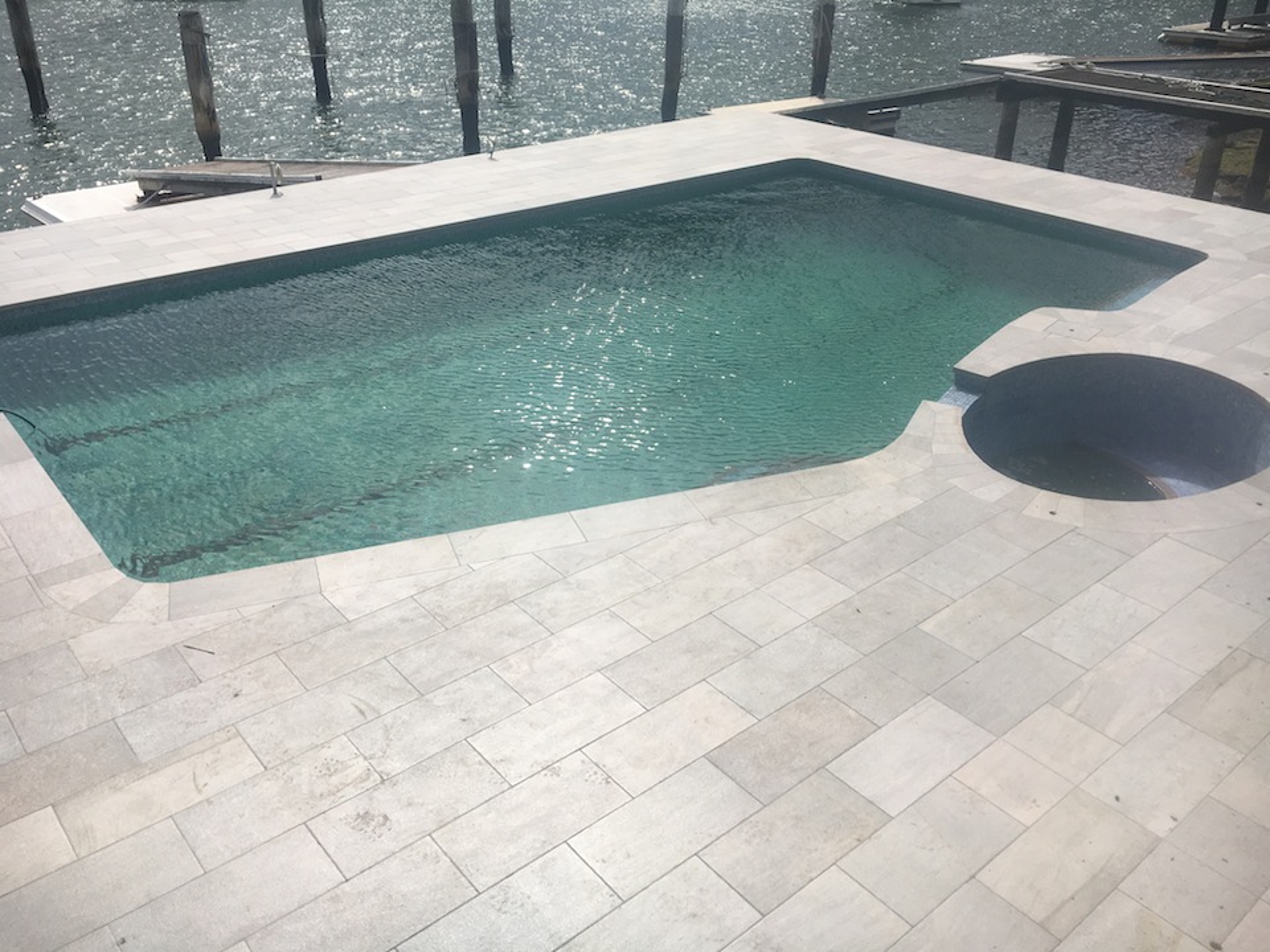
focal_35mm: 29
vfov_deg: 48.2
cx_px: 635
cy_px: 476
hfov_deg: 61.7
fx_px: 1064
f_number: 2.2
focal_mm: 4.15
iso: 25
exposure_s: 1/3663
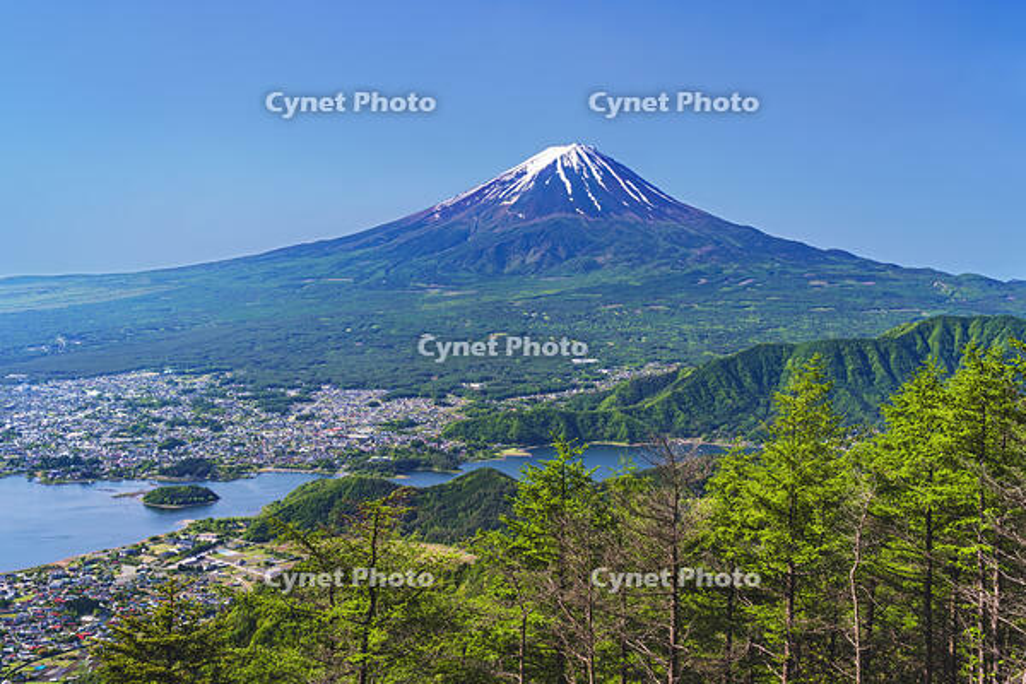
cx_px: 513
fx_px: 1083
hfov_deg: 50.7
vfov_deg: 35.1
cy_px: 342
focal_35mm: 38
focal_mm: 38
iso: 100
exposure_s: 1/20
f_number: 13
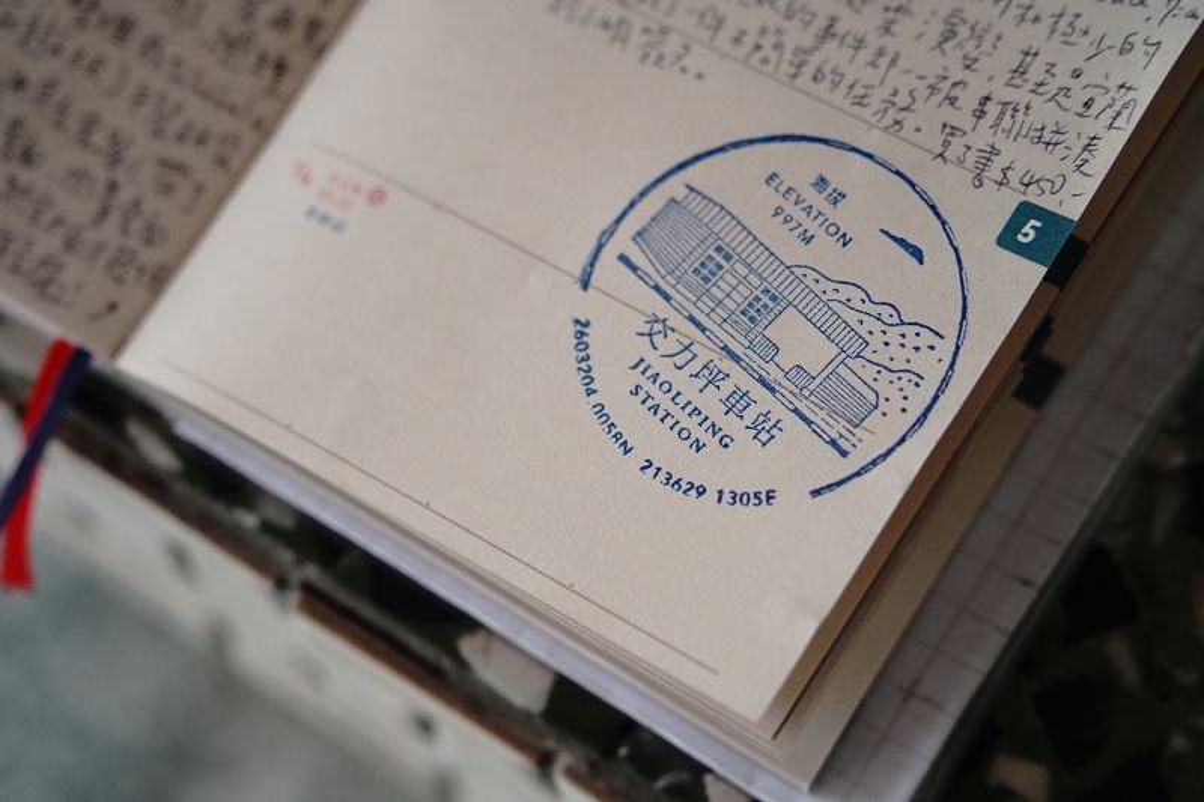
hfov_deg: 22.1
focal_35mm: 92
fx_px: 3076
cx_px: 602
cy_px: 401
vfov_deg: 14.9
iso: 3200
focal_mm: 92
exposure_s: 1/200
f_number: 4.5
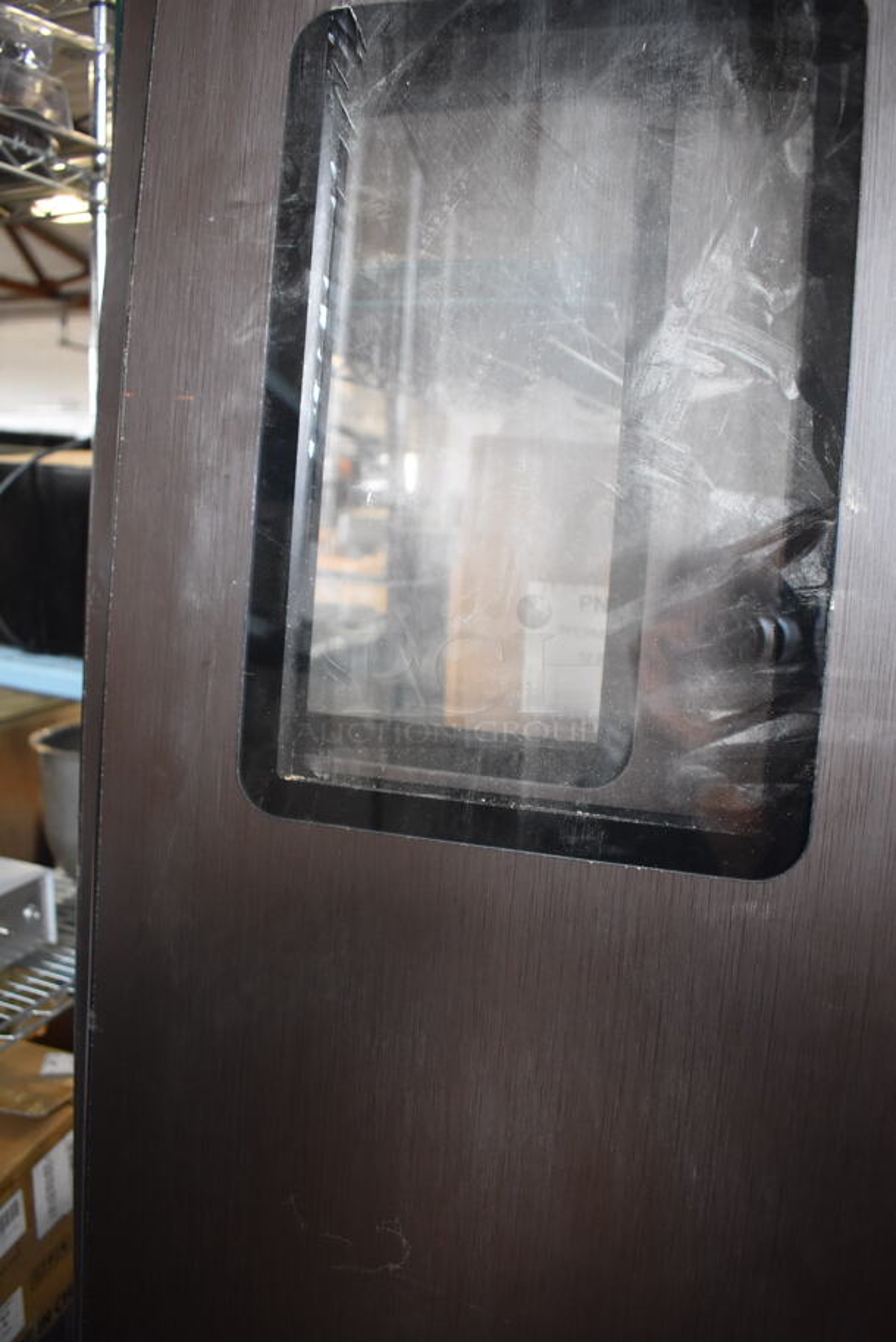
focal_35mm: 27
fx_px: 1006
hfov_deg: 48.0
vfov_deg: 67.3
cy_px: 671
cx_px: 448
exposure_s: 1/125
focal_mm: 18
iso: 2000
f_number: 3.5
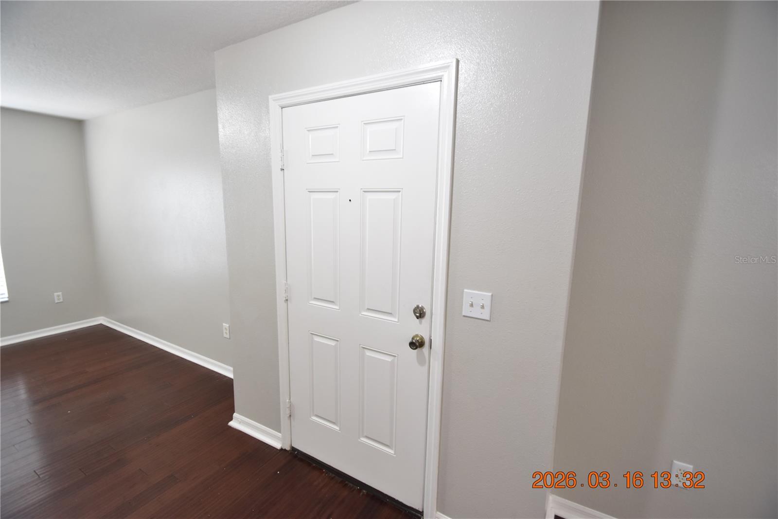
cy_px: 260
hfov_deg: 100.4
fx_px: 324
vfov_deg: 77.3
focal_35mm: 15
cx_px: 389
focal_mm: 10
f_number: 3.5
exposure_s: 1/30
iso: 800
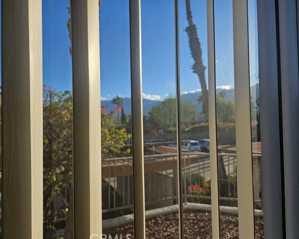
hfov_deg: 67.9
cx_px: 135
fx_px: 221
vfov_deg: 56.8
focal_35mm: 25
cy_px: 122
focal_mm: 5.4
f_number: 1.8
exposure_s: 1/1623
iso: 32
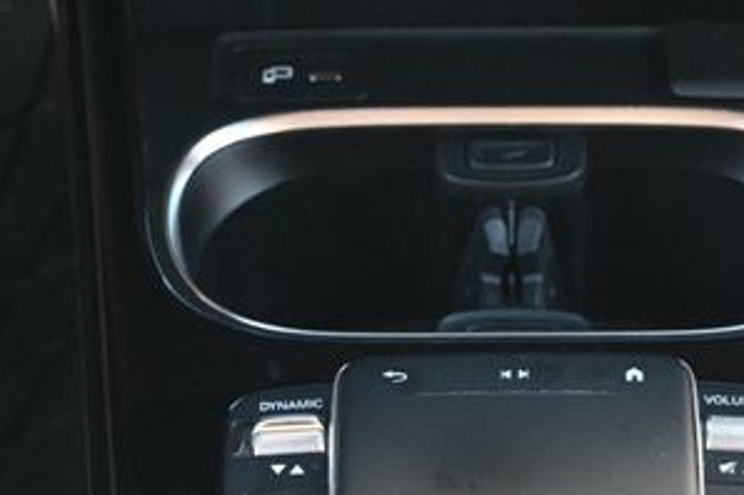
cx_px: 527
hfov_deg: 15.5
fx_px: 2726
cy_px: 445
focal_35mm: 132
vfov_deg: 10.3
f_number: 5.6
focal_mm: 41
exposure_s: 1/125
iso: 2800
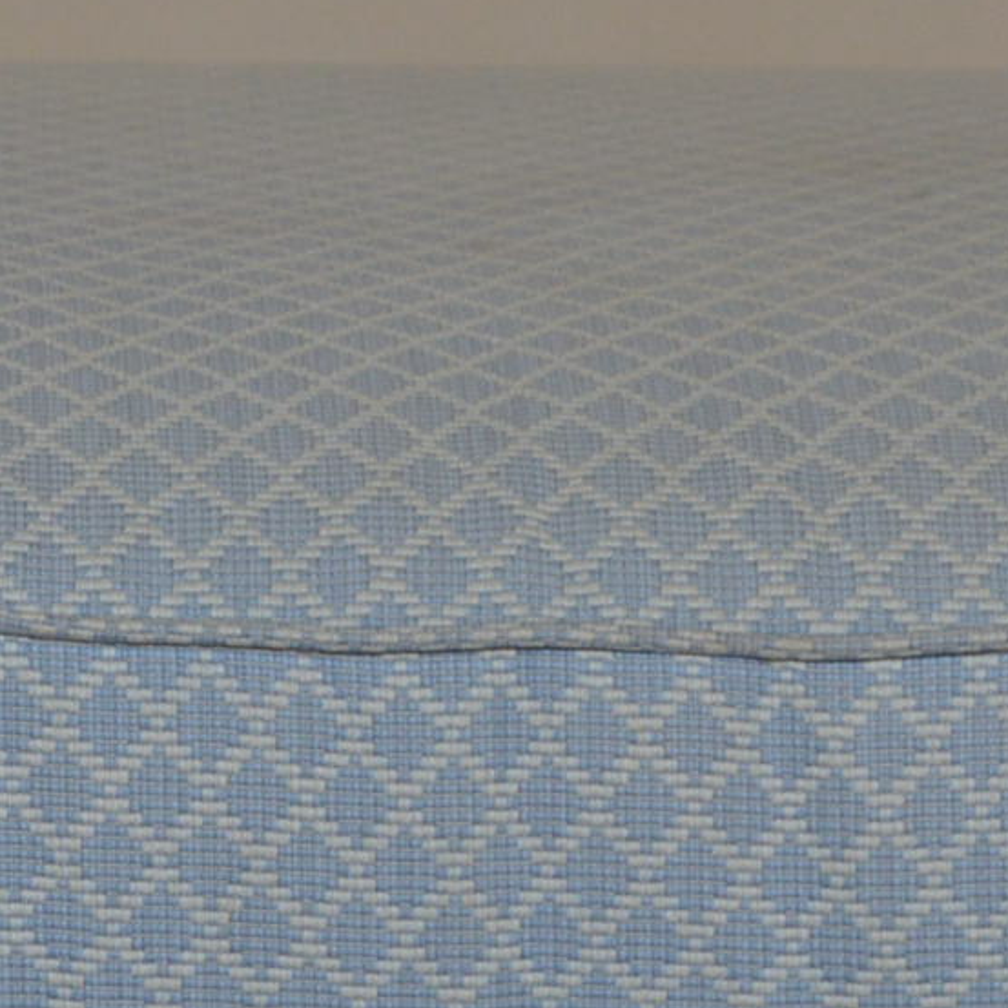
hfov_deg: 6.0
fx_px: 9587
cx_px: 348
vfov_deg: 6.0
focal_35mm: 291
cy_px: 1143
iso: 400
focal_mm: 42
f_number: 5.6
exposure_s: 1/60
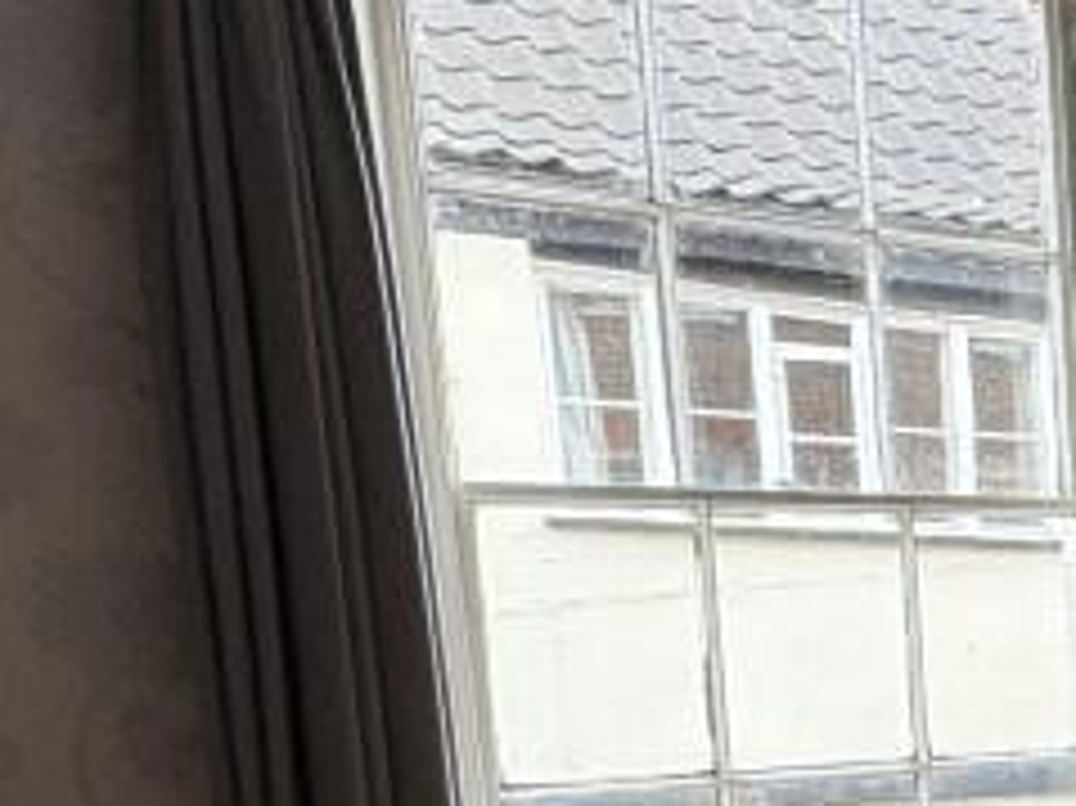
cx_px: 1688
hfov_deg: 24.0
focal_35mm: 60
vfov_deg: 23.2
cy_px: 851
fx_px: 1864
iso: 250
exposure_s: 1/100
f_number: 2.2
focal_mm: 2.22
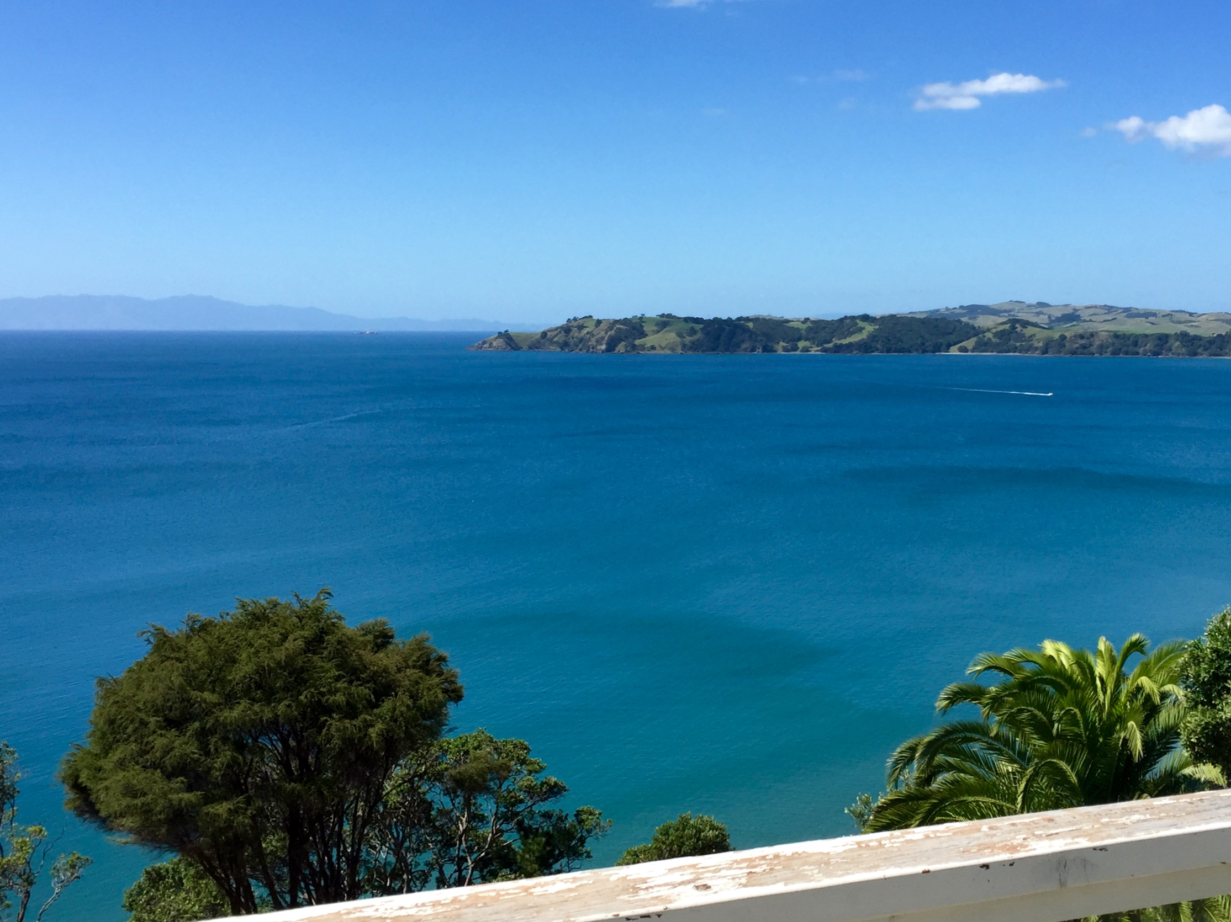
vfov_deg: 34.3
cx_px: 700
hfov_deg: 44.7
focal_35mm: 42
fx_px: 1493
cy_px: 396
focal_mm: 4.15
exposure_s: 1/1980
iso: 32
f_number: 2.2
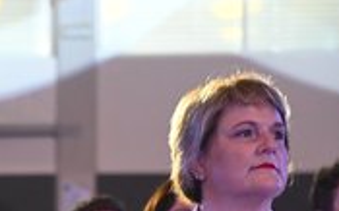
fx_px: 1883
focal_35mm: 204
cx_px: -139
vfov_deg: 6.3
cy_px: 317
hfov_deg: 10.0
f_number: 3.5
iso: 3200
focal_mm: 70
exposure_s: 1/160
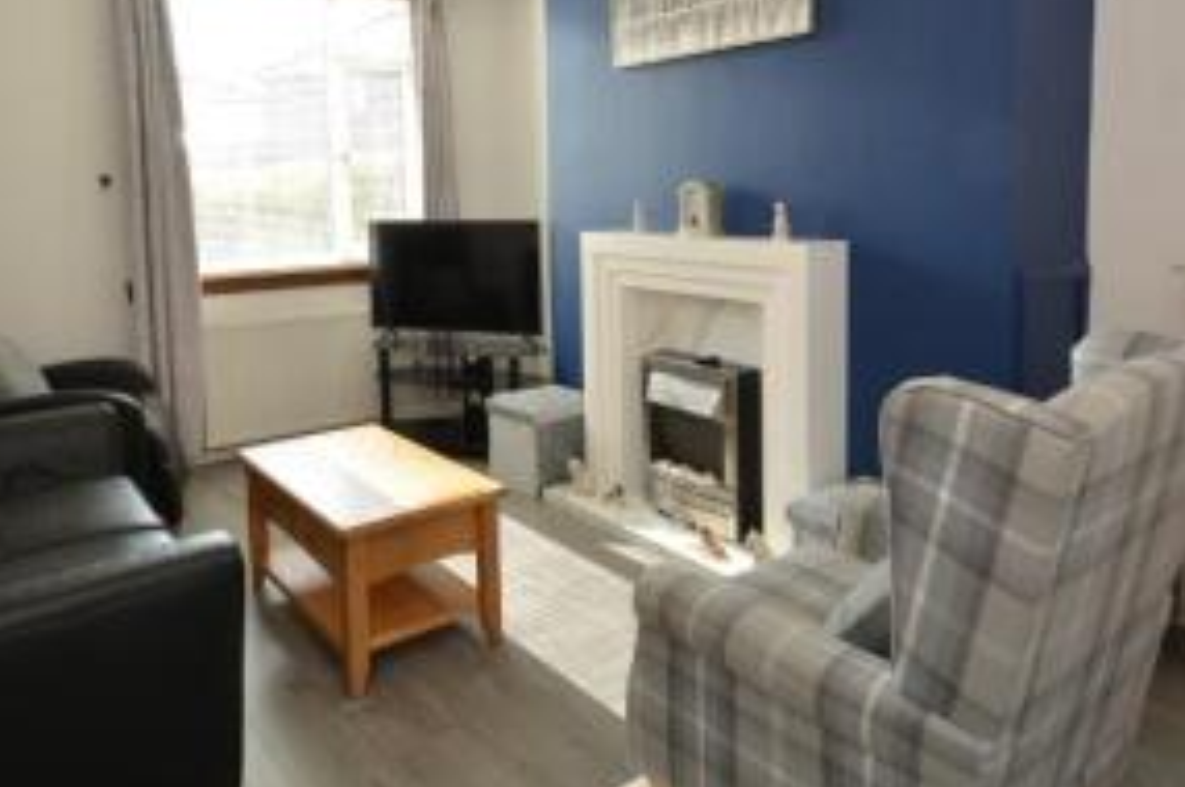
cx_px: 584
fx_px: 822
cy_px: 226
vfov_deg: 49.7
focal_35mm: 25
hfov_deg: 71.6
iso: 100
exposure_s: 1/15
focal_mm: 10
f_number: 8
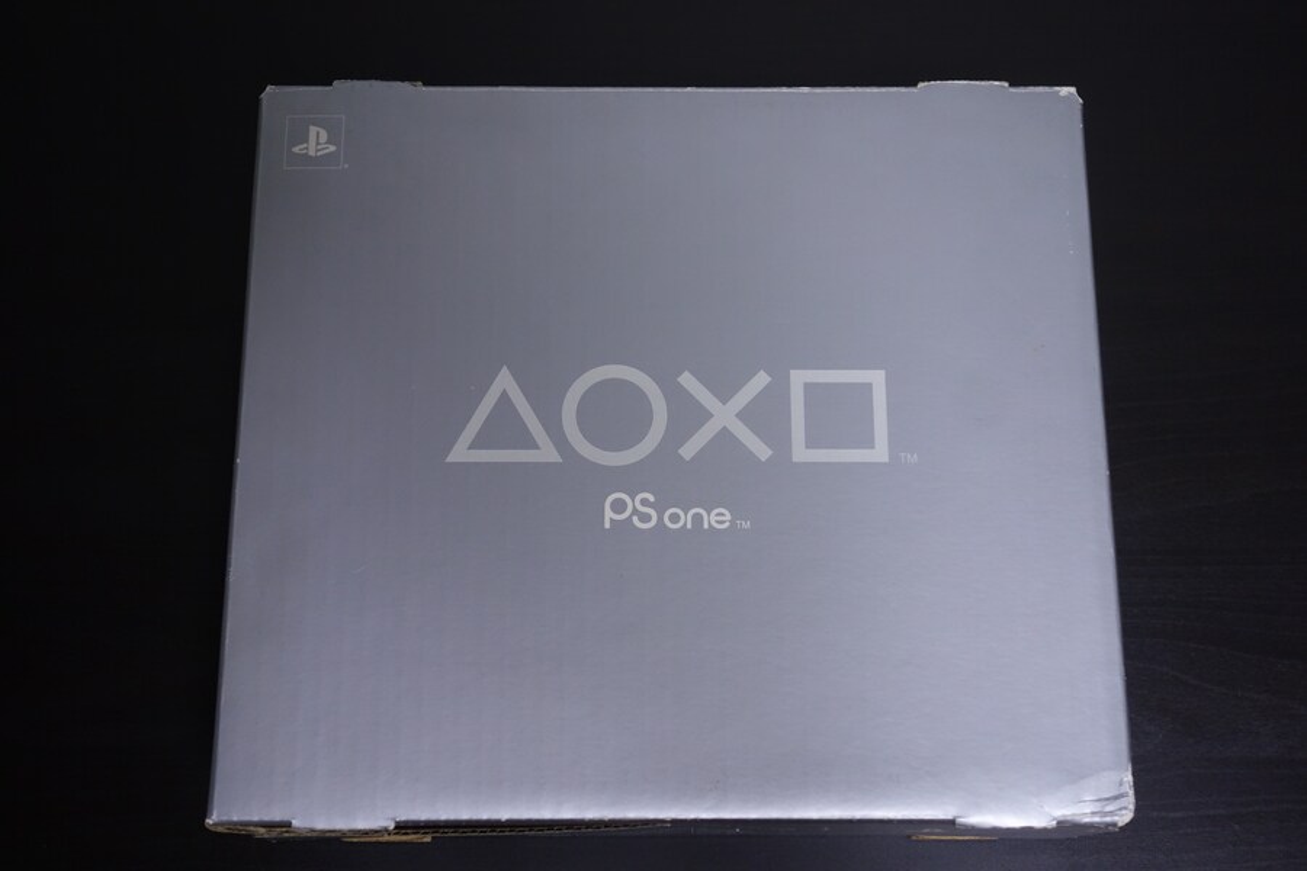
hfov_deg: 42.7
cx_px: 654
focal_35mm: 46
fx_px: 1670
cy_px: 436
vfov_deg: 29.2
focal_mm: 16.99
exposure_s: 1/50
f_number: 3.2
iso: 640
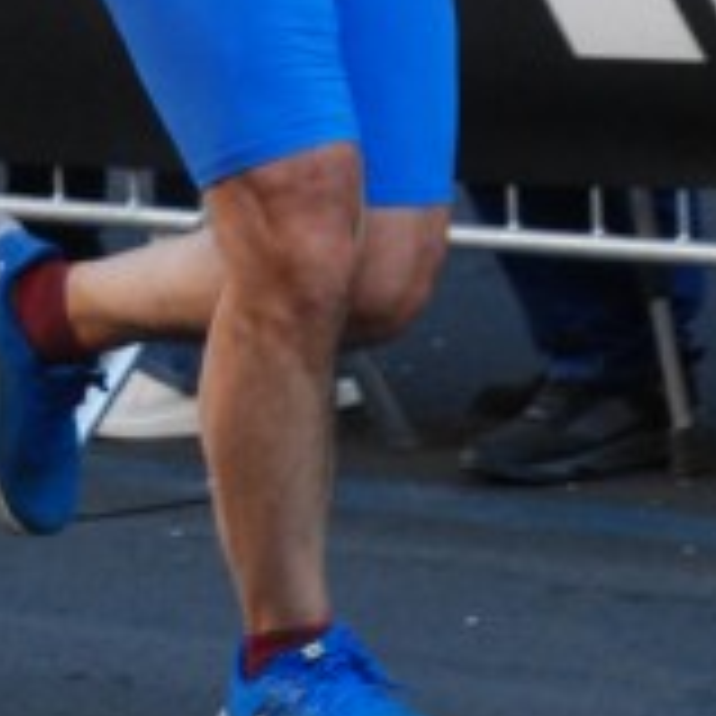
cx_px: 286
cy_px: -59
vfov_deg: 4.0
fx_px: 10180
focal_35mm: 435
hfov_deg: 4.0
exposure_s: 1/400
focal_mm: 90
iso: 1000
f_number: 5.6
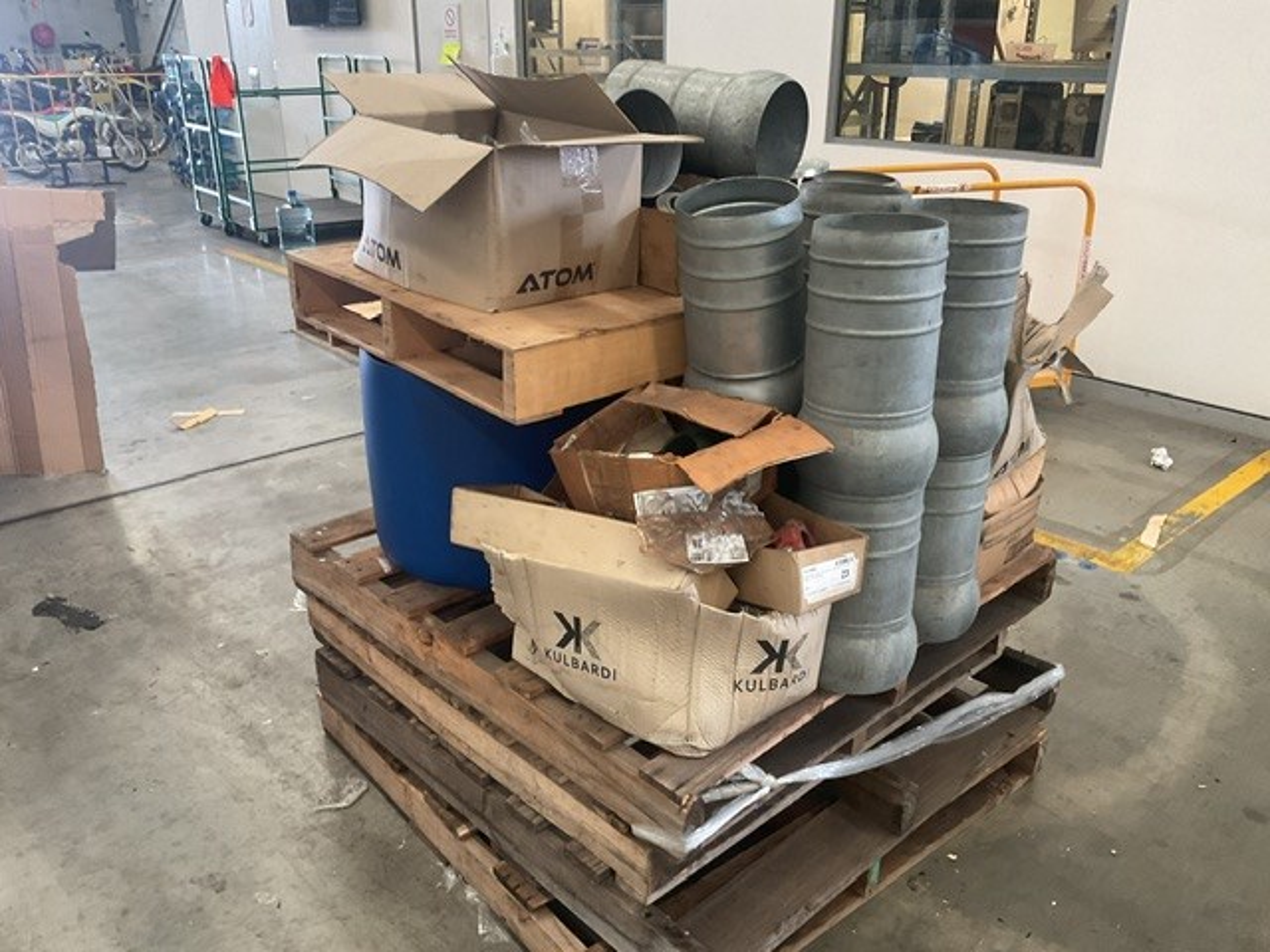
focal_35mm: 29
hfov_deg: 61.7
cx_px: 635
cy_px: 476
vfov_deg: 48.2
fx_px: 1064
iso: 100
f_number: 1.8
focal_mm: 3
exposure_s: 1/50
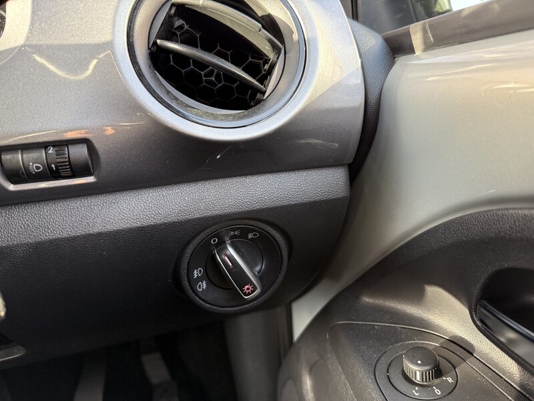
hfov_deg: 71.6
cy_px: 200
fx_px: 370
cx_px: 267
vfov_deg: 56.8
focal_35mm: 24
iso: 200
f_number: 1.78
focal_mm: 6.76
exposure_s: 1/75
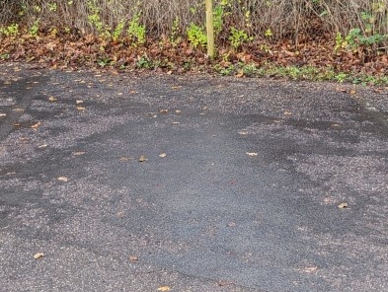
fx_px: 819
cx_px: 194
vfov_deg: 20.2
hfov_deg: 26.6
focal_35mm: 73
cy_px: 143
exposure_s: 1/201
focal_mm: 6.81
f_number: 1.85
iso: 64
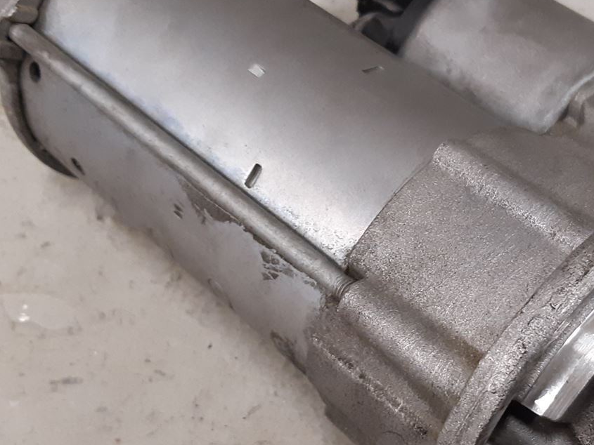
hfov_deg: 30.6
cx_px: 370
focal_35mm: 63
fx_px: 1081
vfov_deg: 23.1
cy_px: 317
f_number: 1.7
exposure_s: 1/50
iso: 200
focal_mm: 3.93
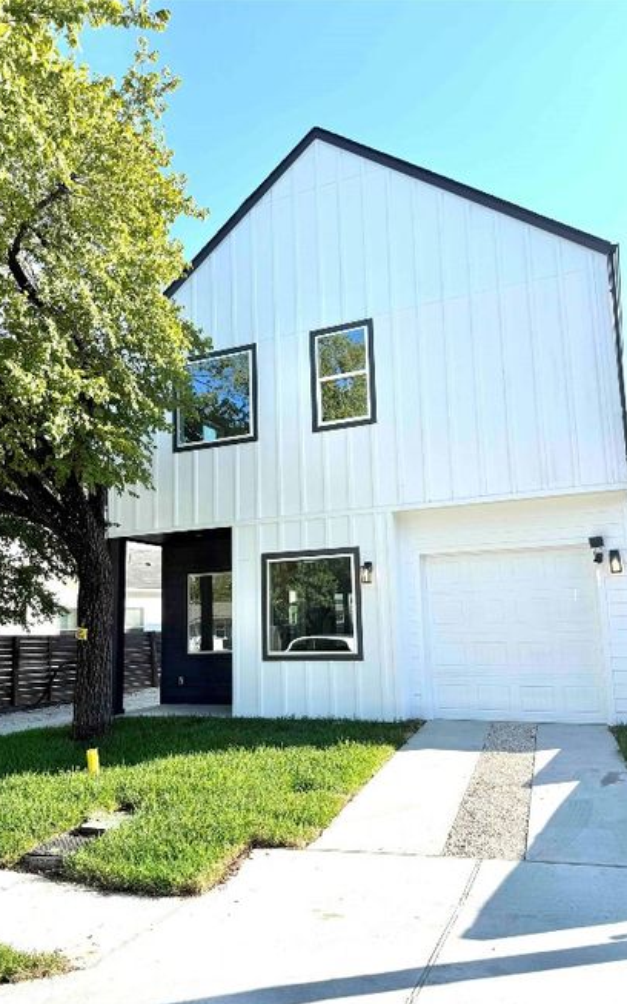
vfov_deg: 70.4
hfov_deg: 47.6
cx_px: 314
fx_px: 711
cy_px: 511
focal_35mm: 26
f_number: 1.78
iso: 80
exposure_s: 1/2907
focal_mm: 6.76
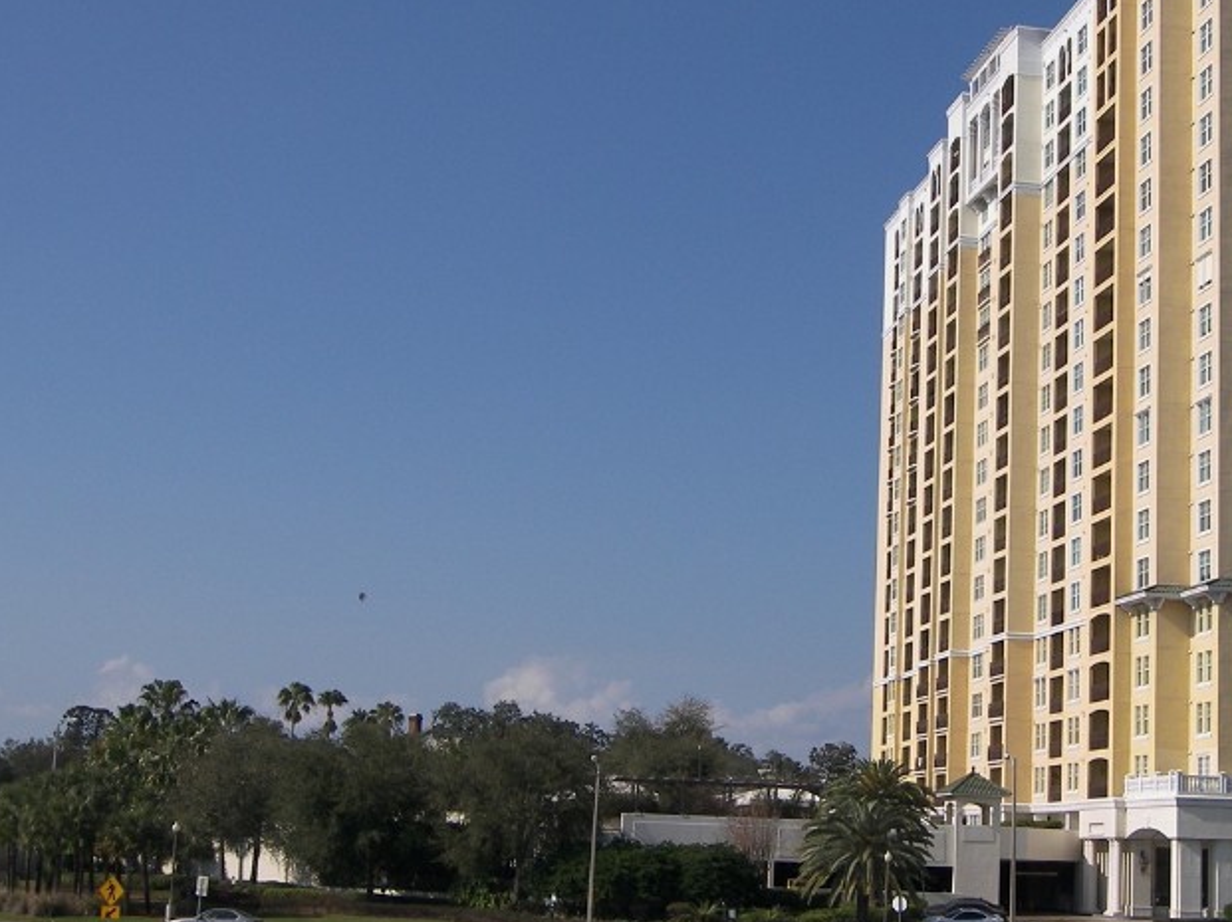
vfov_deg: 22.2
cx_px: 819
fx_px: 2348
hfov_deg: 29.2
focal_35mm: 66
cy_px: 486
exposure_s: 1/1600
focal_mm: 8.4
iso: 50
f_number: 3.2
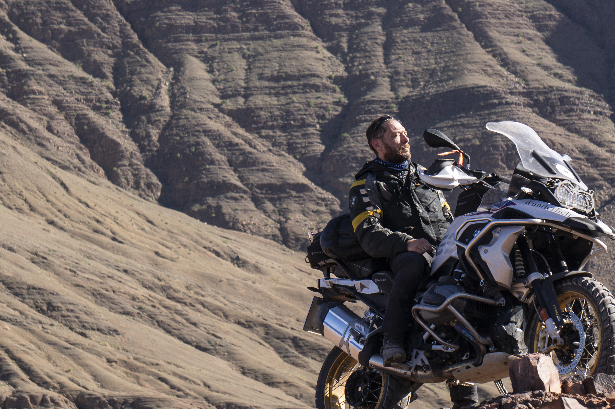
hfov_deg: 11.8
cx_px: 383
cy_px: 258
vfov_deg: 7.9
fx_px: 2969
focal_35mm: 174
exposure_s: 1/200
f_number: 7.1
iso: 100
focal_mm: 90
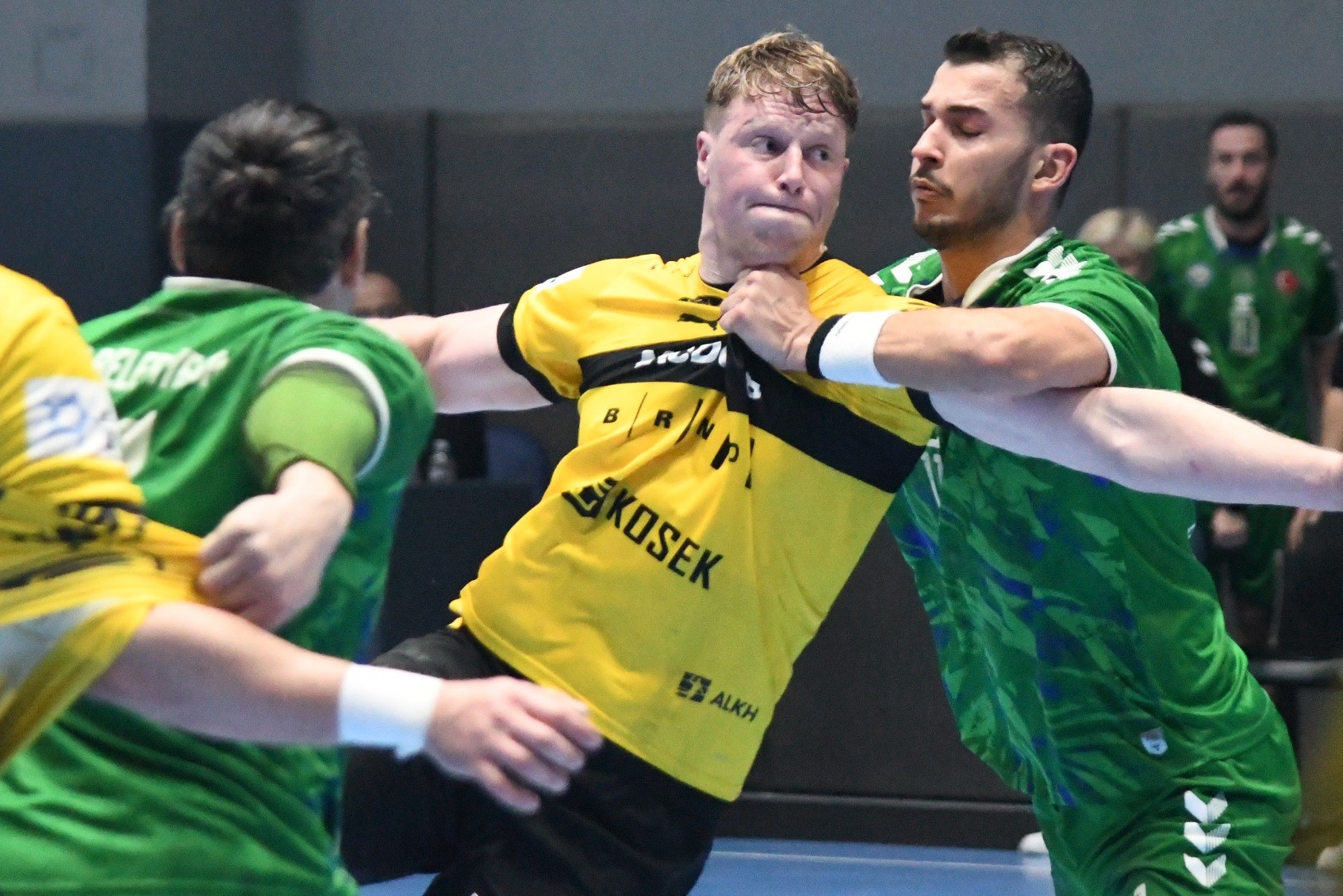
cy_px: 275
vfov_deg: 4.8
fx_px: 10707
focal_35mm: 287
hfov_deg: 7.2
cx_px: 628
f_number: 4.8
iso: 16000
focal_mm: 120
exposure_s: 1/800
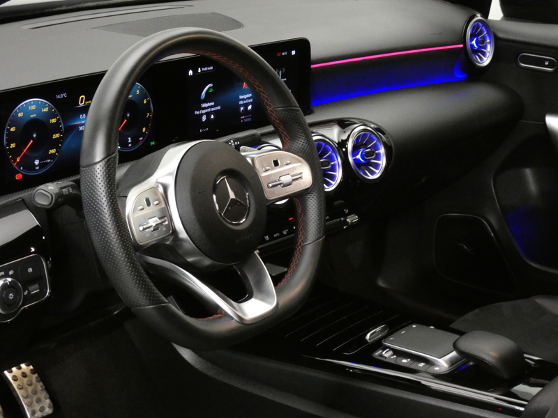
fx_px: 1161
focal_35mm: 72
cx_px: 279
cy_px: 209
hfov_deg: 27.0
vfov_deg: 20.4
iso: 1600
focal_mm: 12.9
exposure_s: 1/13
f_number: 4.3
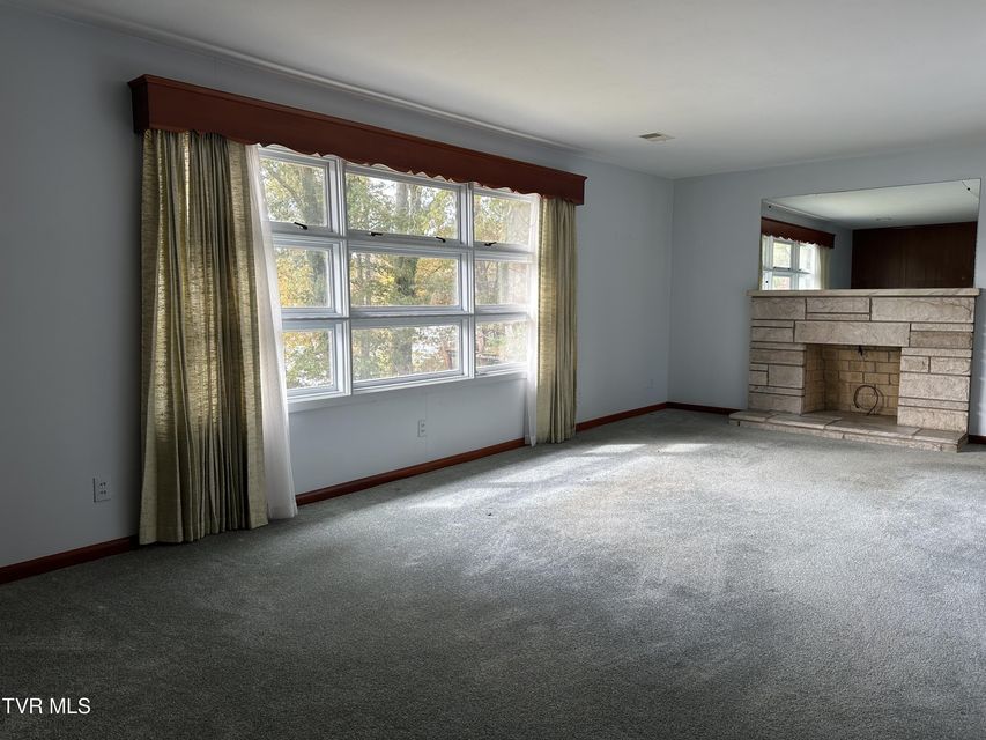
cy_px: 370
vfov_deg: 56.8
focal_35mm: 24
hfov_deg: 71.6
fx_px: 684
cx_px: 493
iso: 64
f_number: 1.78
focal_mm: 6.86
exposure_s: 1/173
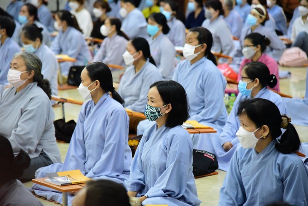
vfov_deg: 11.4
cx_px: 154
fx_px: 1027
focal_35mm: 120
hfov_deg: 17.1
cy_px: 103
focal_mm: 120
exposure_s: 1/125
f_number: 4
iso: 6400
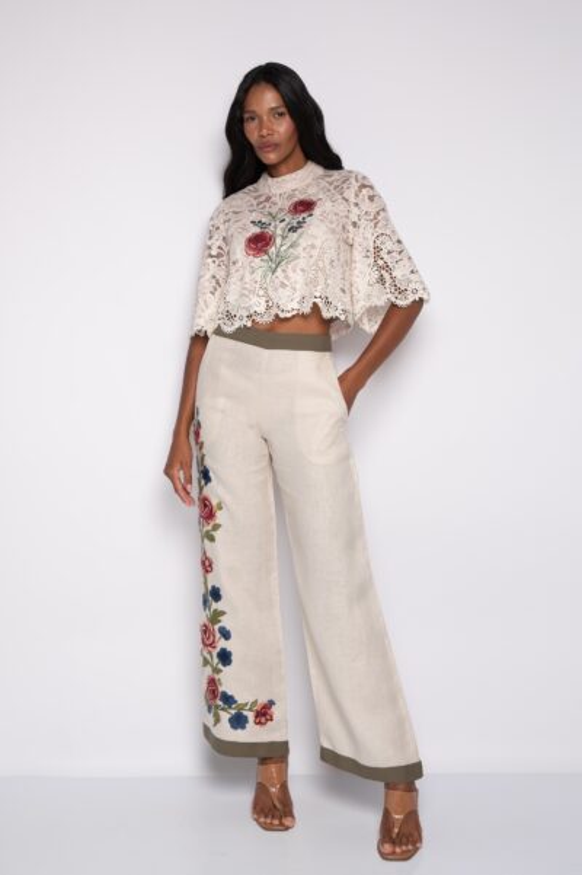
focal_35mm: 48
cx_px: 291
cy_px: 438
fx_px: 1165
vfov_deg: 41.1
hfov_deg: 28.0
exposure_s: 1/160
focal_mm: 48
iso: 200
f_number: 7.1
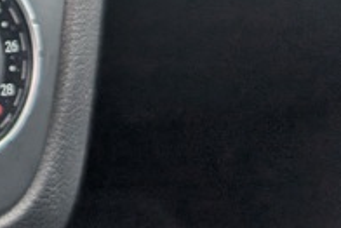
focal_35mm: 102
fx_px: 967
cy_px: 40
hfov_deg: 16.1
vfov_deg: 13.4
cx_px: -315
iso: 77
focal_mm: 6.9
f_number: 1.68
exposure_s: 1/366
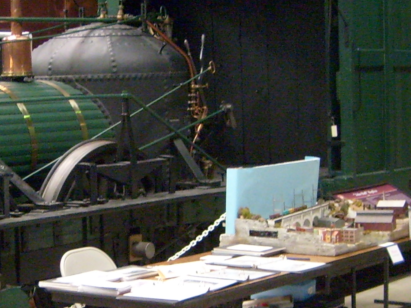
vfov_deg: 14.0
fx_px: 1258
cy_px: 178
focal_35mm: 106
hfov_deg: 18.4
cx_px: 92
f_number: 2.8
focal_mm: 5.8
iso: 200
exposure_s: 1/45
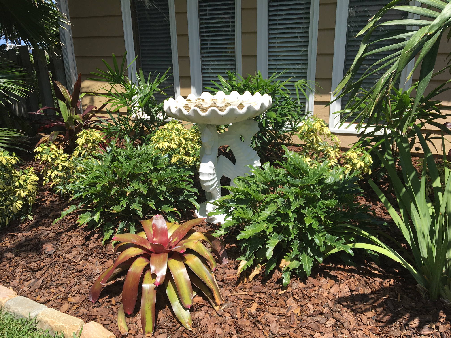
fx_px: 378
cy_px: 169
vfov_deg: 48.2
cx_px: 226
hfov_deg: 61.7
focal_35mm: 29
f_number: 2.2
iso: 25
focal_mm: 4.15
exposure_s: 1/1183
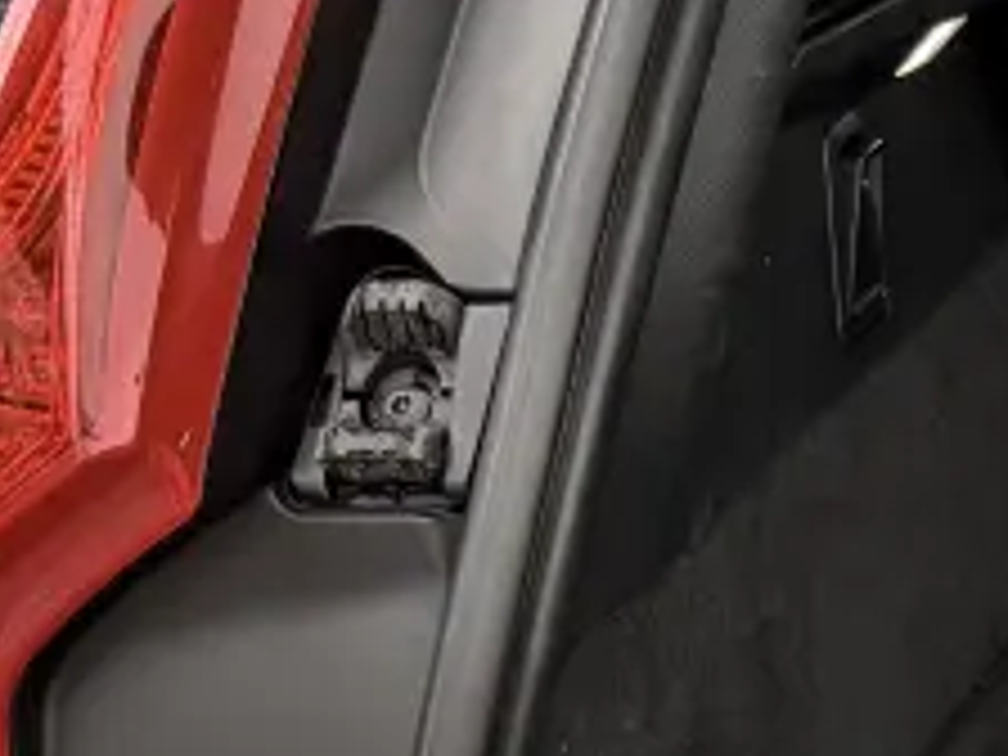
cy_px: 608
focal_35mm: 154
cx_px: 2552
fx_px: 4484
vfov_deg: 9.6
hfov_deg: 10.6
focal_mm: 6.76
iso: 160
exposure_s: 1/165
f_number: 1.78
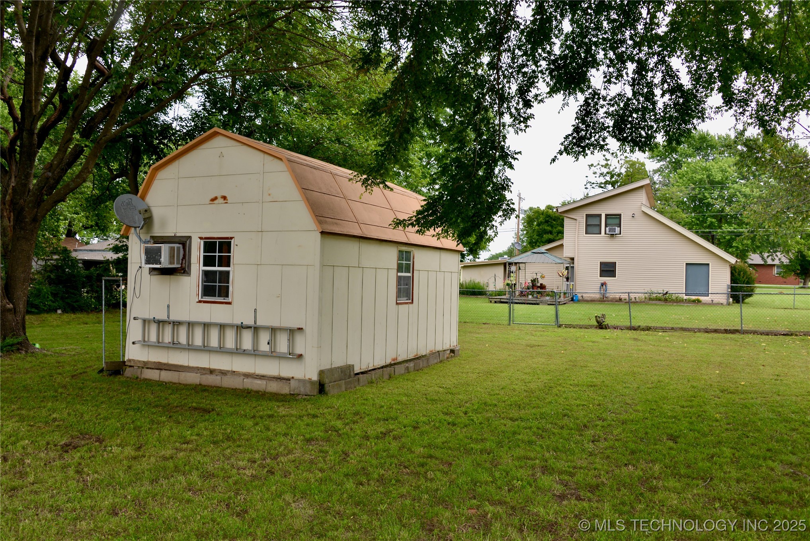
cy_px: 270
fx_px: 630
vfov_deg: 46.4
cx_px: 405
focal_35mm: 28
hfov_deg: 65.5
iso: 320
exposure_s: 1/200
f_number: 8
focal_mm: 28
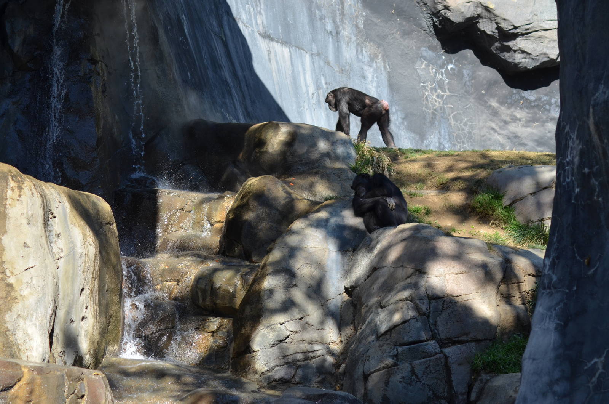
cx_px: 304
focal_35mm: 150
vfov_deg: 9.1
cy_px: 202
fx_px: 2532
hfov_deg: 13.7
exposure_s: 1/500
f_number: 5.6
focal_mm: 100
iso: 250
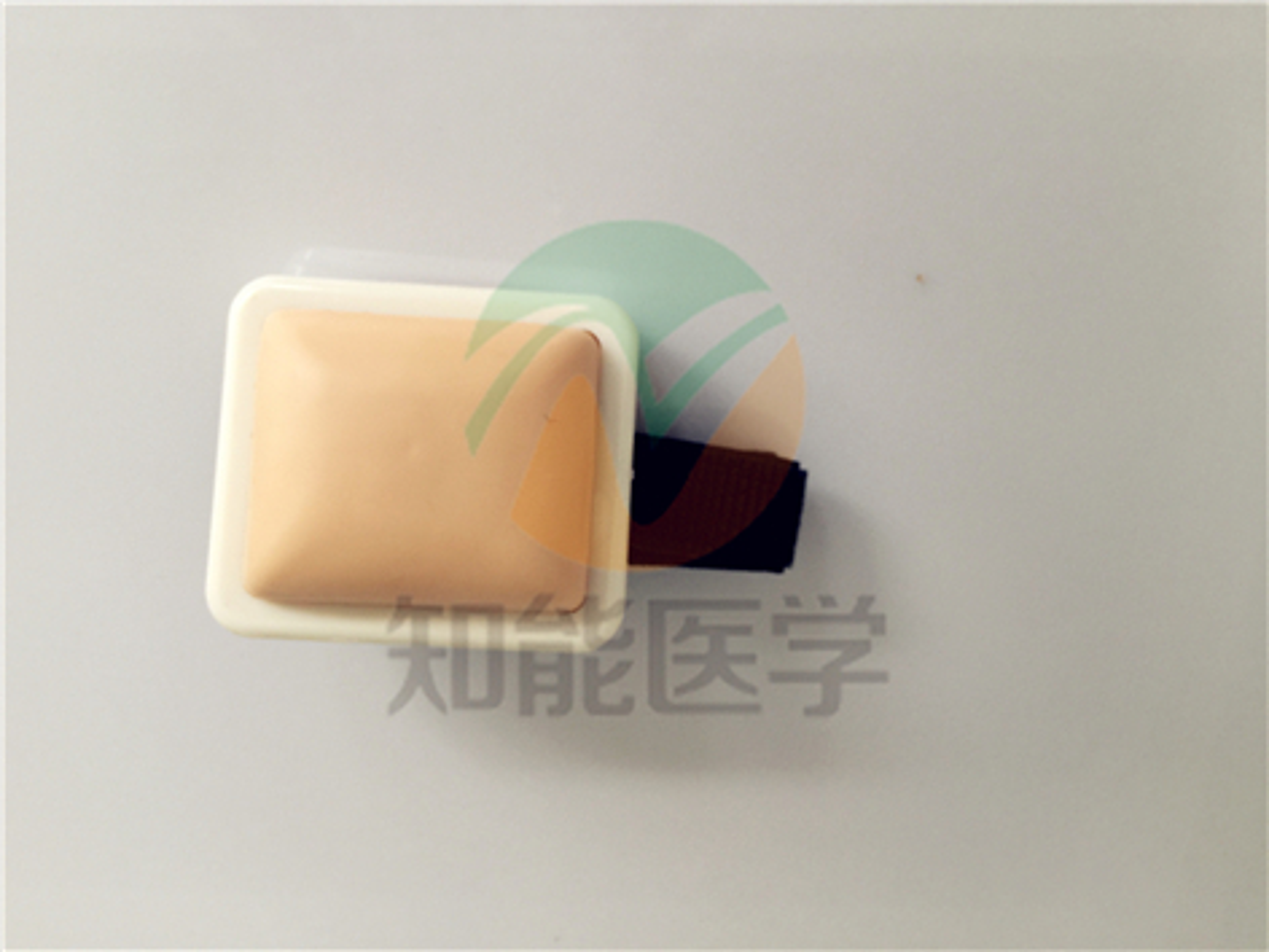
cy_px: 476
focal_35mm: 29
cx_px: 634
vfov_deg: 48.2
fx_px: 1063
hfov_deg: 61.7
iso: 40
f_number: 2.2
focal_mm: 4.15
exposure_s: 1/33
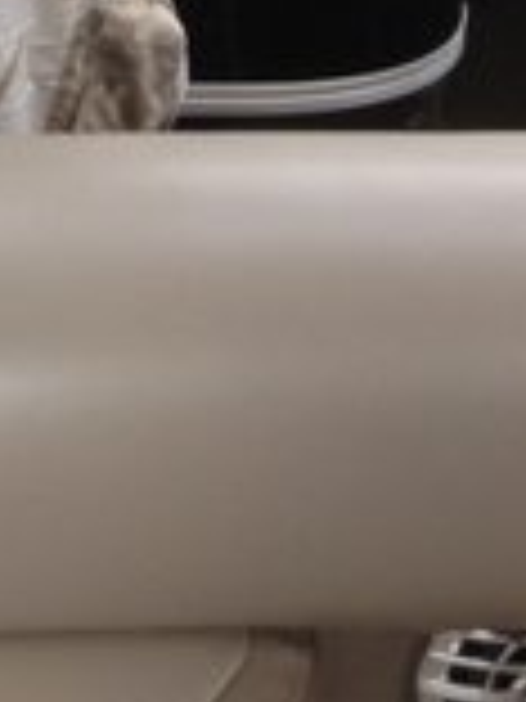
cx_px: -369
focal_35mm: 144
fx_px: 2917
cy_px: -706
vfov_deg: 12.1
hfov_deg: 9.8
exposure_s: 1/295
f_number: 2.4
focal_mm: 4.28
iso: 64
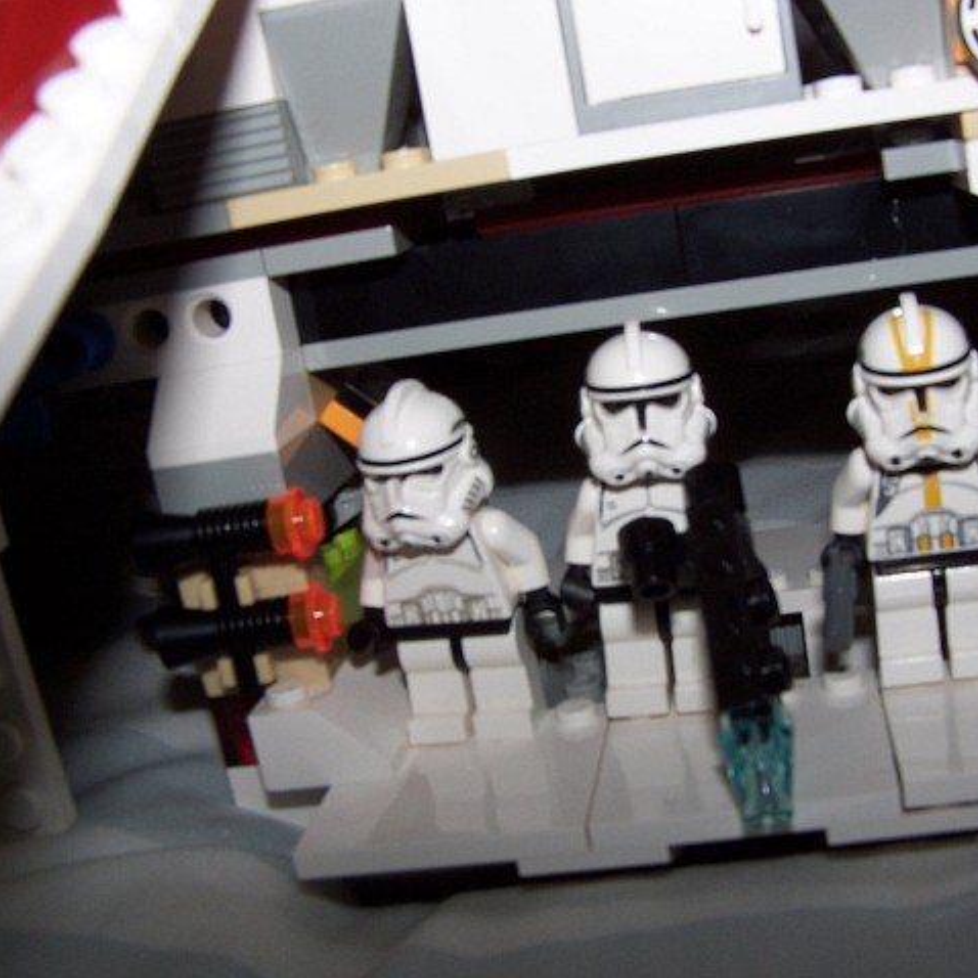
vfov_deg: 37.6
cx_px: 618
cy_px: 489
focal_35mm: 45
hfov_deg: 37.3
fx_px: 1438
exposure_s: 1/60
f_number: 6.3
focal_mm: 6.3
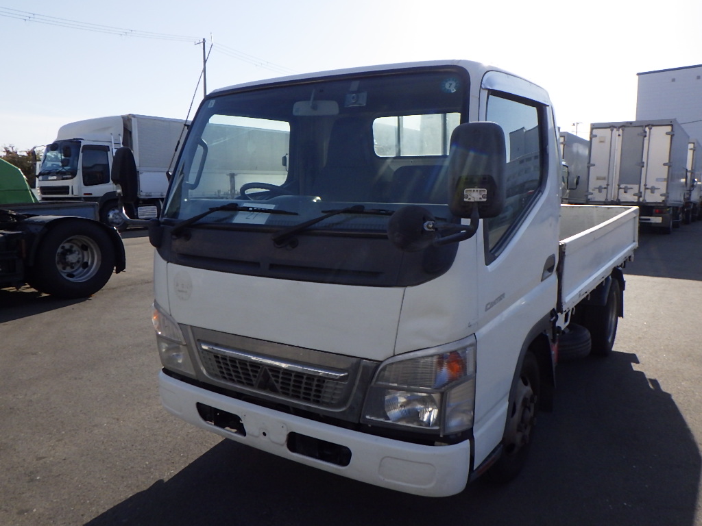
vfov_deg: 49.7
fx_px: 568
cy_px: 263
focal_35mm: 28
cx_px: 351
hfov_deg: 63.4
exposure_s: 1/1500
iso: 250
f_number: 4.2
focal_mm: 5
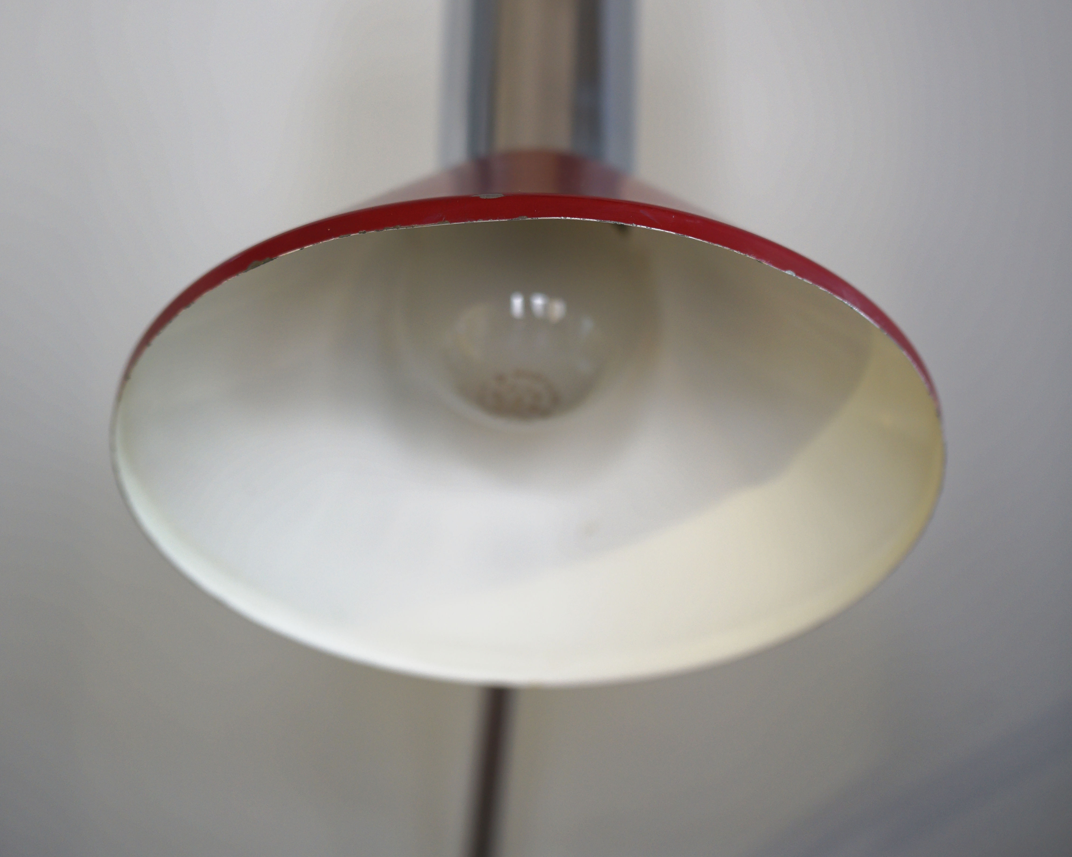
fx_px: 4029
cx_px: 535
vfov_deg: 12.1
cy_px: 121
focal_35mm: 127
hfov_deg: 15.2
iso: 320
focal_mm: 90
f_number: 2.8
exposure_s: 1/6
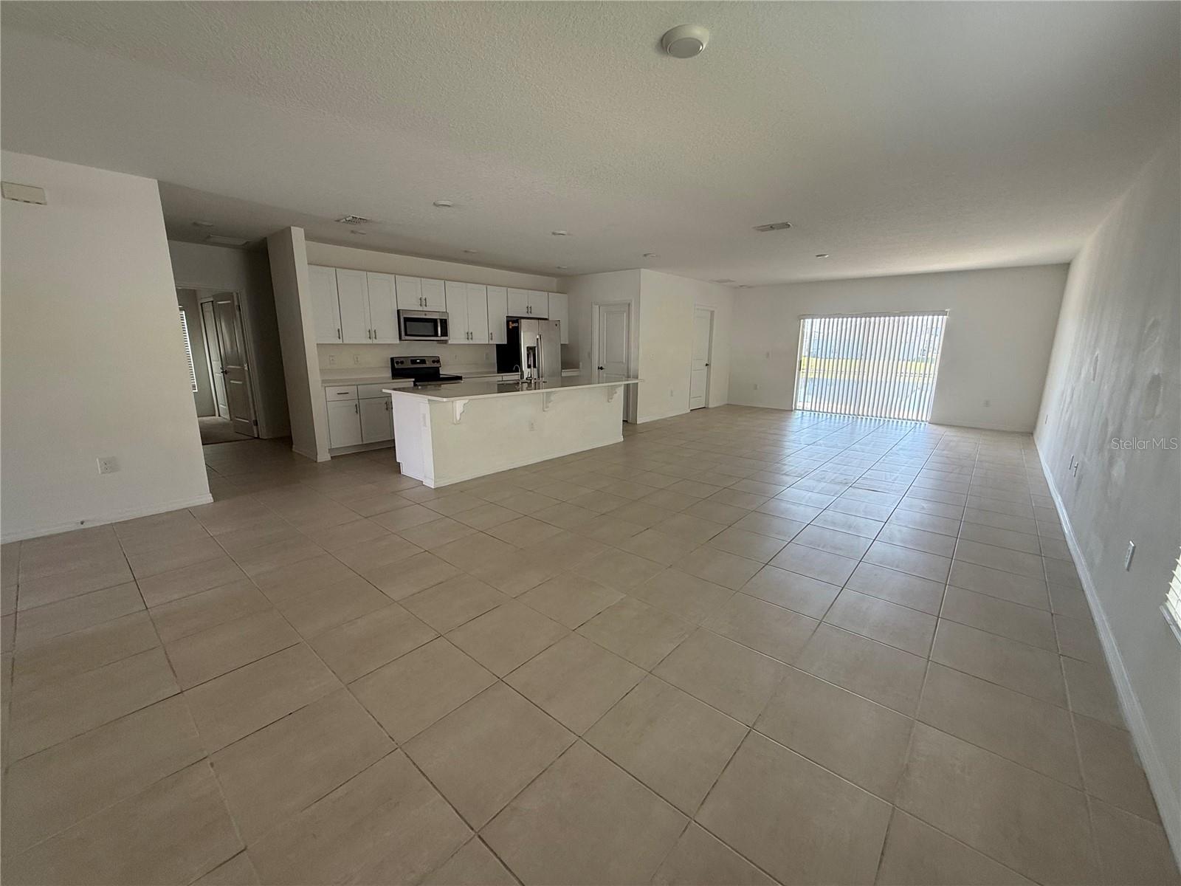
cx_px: 590
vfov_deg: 85.7
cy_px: 443
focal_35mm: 14
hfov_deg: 102.1
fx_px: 478
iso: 80
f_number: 2.2
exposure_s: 1/99
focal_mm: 2.22
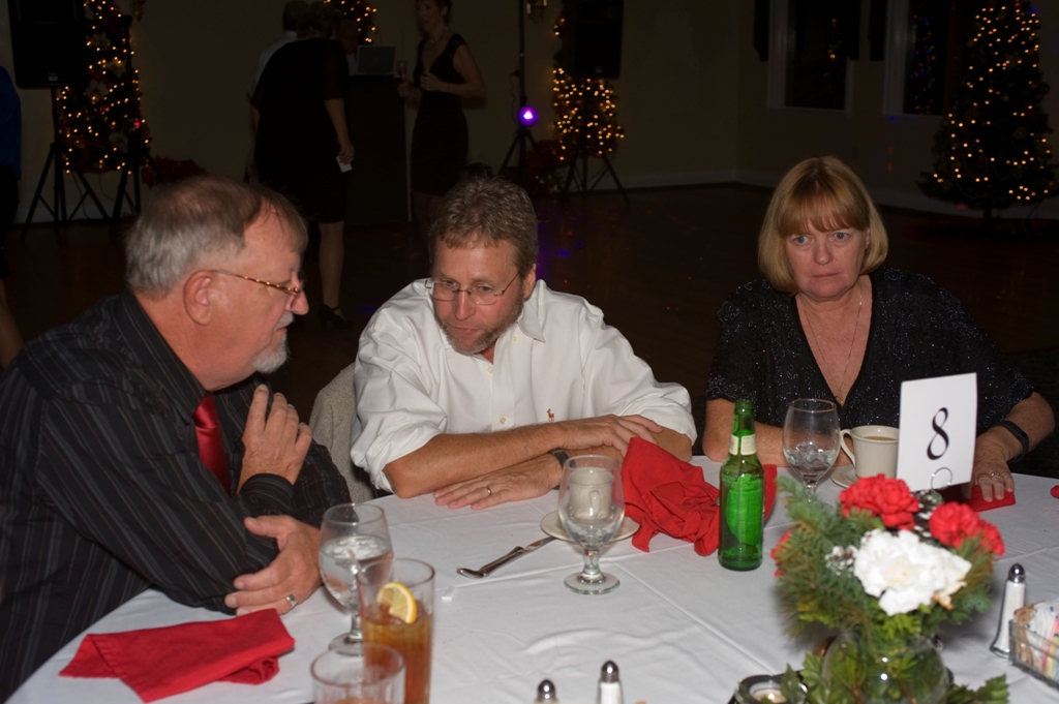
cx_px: 530
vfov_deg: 28.0
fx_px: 1411
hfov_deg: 41.1
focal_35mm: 48
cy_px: 352
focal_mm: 48
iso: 400
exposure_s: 1/60
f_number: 5.6
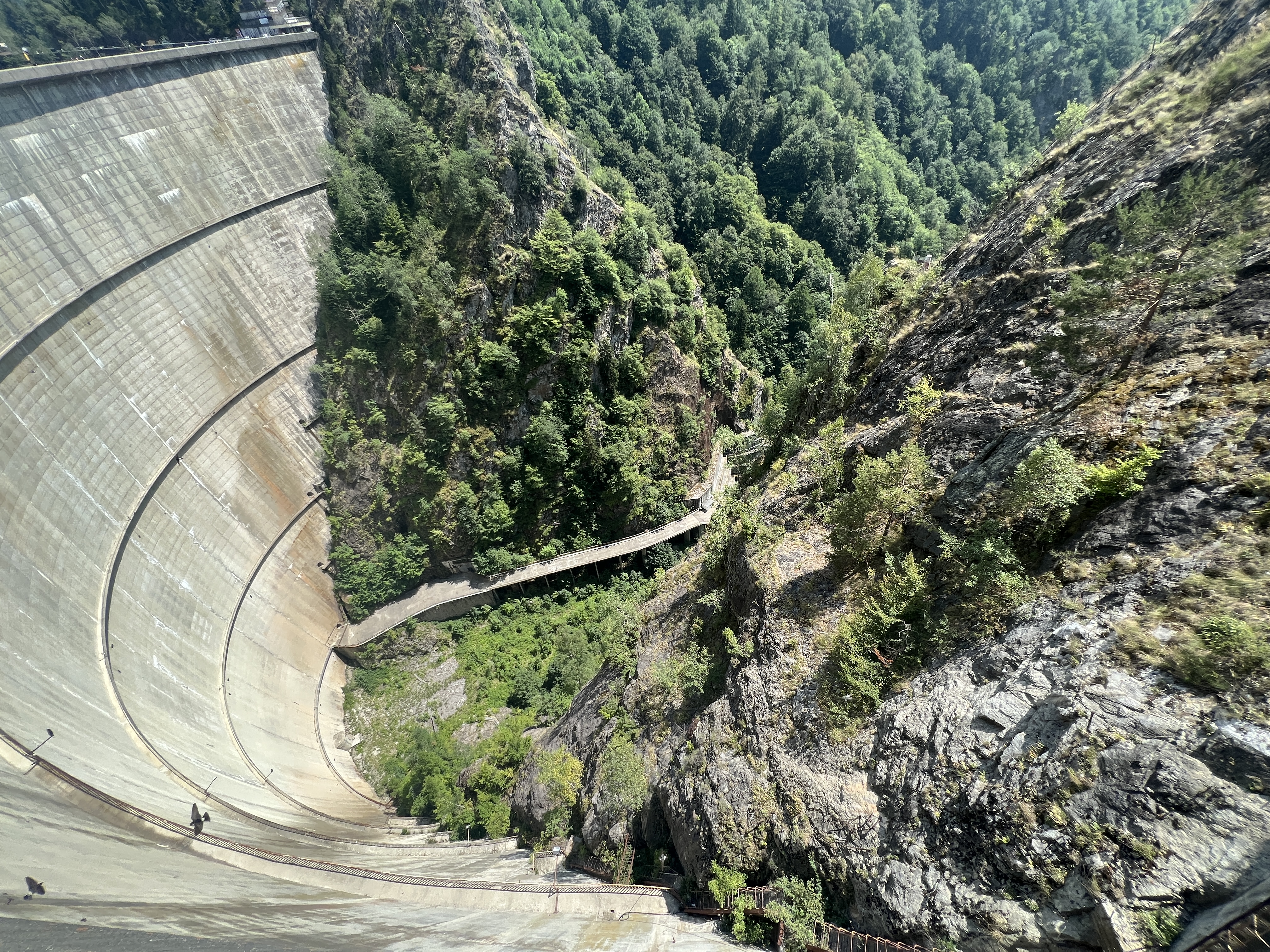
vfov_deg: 89.9
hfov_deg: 106.2
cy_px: 476
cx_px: 635
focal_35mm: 13
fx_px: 477
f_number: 1.8
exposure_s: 1/521
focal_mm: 1.57
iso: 32
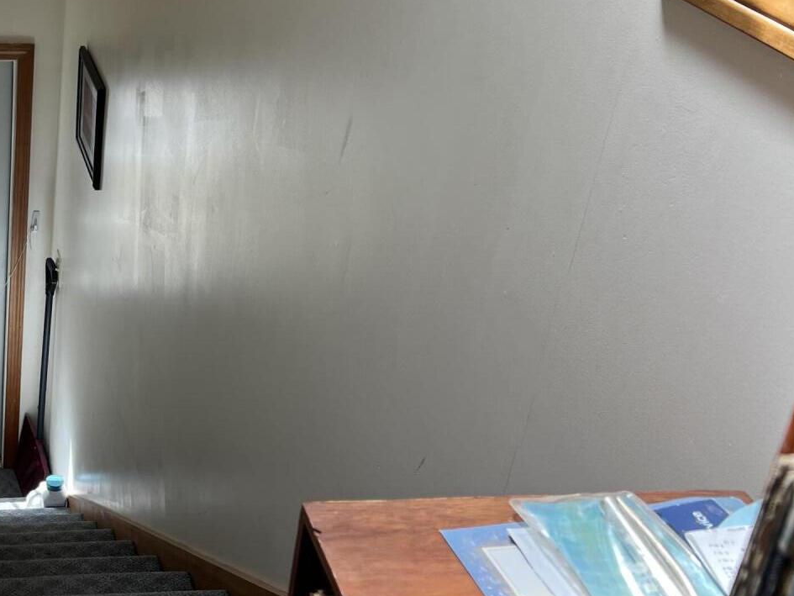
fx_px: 1262
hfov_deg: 32.1
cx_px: -3
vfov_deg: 26.5
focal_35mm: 55
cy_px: 262
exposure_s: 1/198
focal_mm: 5.7
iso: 40
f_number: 1.5
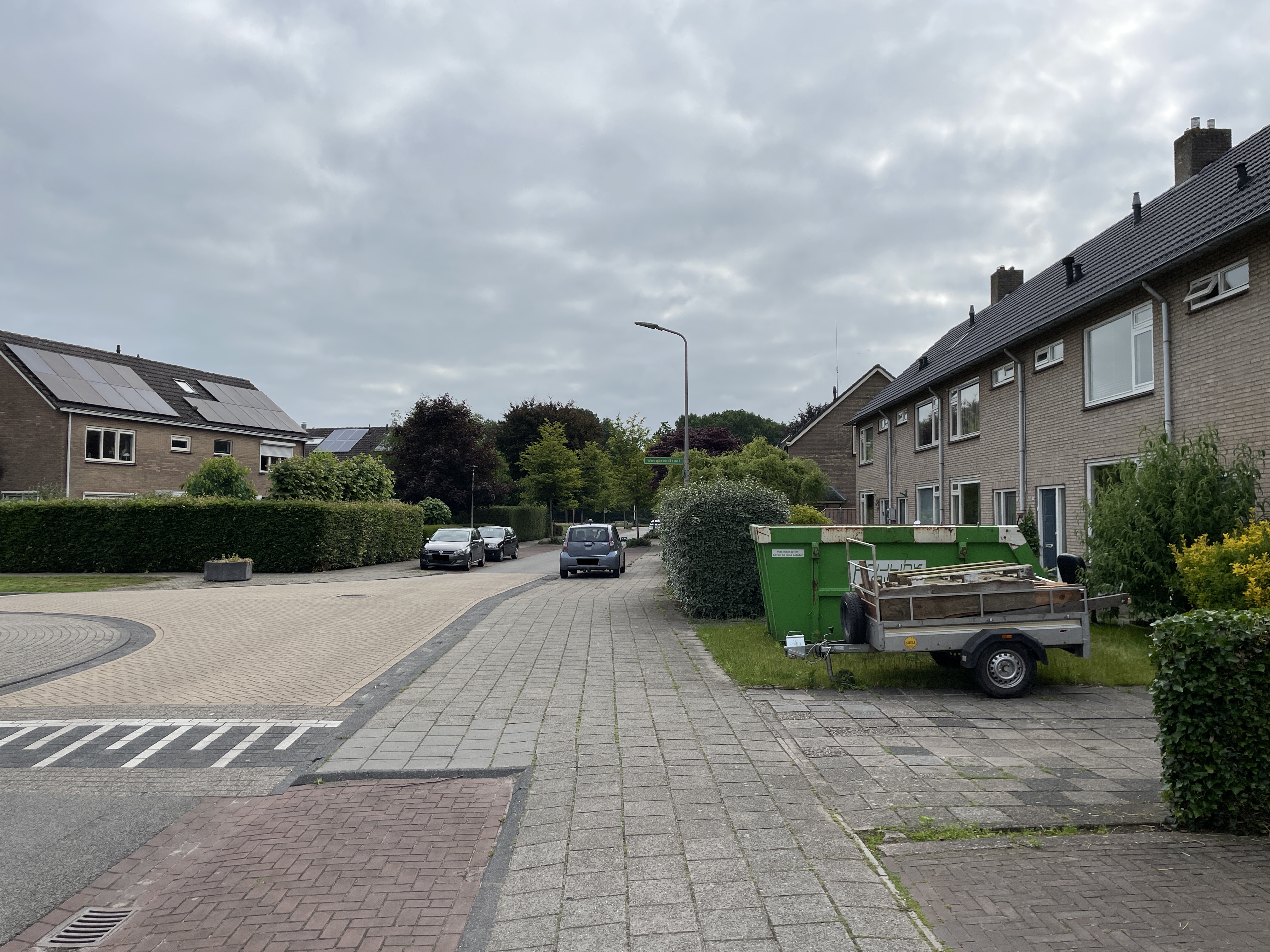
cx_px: 635
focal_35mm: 26
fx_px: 954
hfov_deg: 67.3
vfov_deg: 53.1
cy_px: 476
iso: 32
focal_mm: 4.2
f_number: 1.6
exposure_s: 1/4132
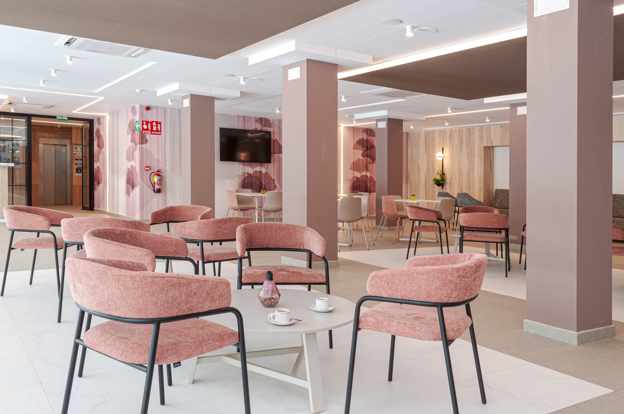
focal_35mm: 30
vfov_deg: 43.5
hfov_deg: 62.0
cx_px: 312
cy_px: 207
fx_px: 519
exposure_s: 1/4
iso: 200
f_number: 11
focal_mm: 20
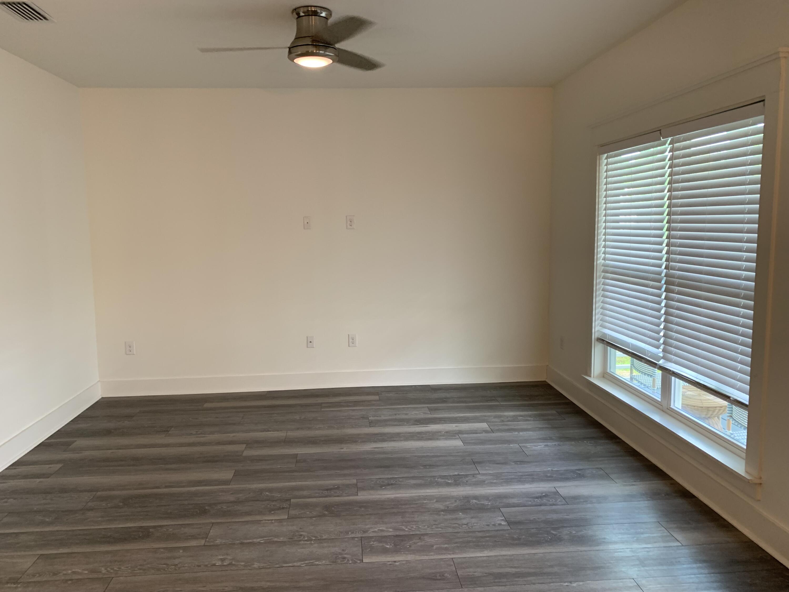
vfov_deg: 53.1
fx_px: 593
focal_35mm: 26
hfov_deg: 67.3
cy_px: 296
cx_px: 394
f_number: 1.8
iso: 100
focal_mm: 4.25
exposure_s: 1/60
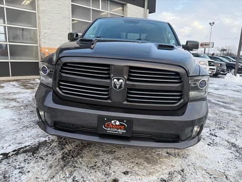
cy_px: 91
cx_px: 121
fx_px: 168
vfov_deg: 56.8
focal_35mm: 24
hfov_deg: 71.6
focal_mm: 6.76
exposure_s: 1/414
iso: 100
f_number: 1.78
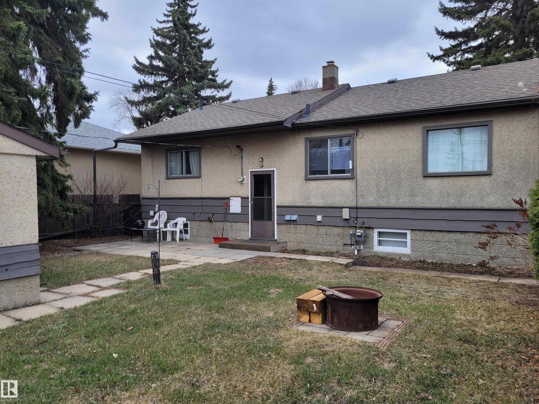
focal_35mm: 26
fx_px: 405
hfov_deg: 67.3
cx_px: 270
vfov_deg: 53.1
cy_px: 202
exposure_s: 1/812
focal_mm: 5.4
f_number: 1.8
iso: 40
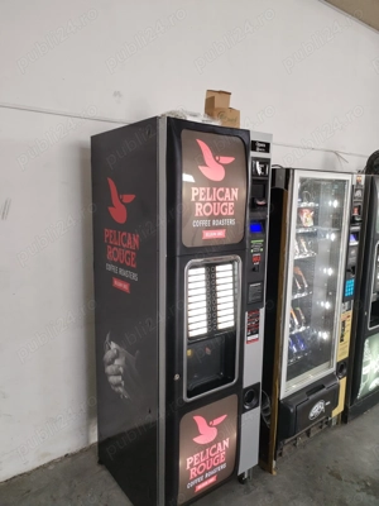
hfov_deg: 53.1
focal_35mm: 26
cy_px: 253
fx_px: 380
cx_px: 190
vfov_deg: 67.3
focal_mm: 4.75
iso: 829
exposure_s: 1/33.3
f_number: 1.8
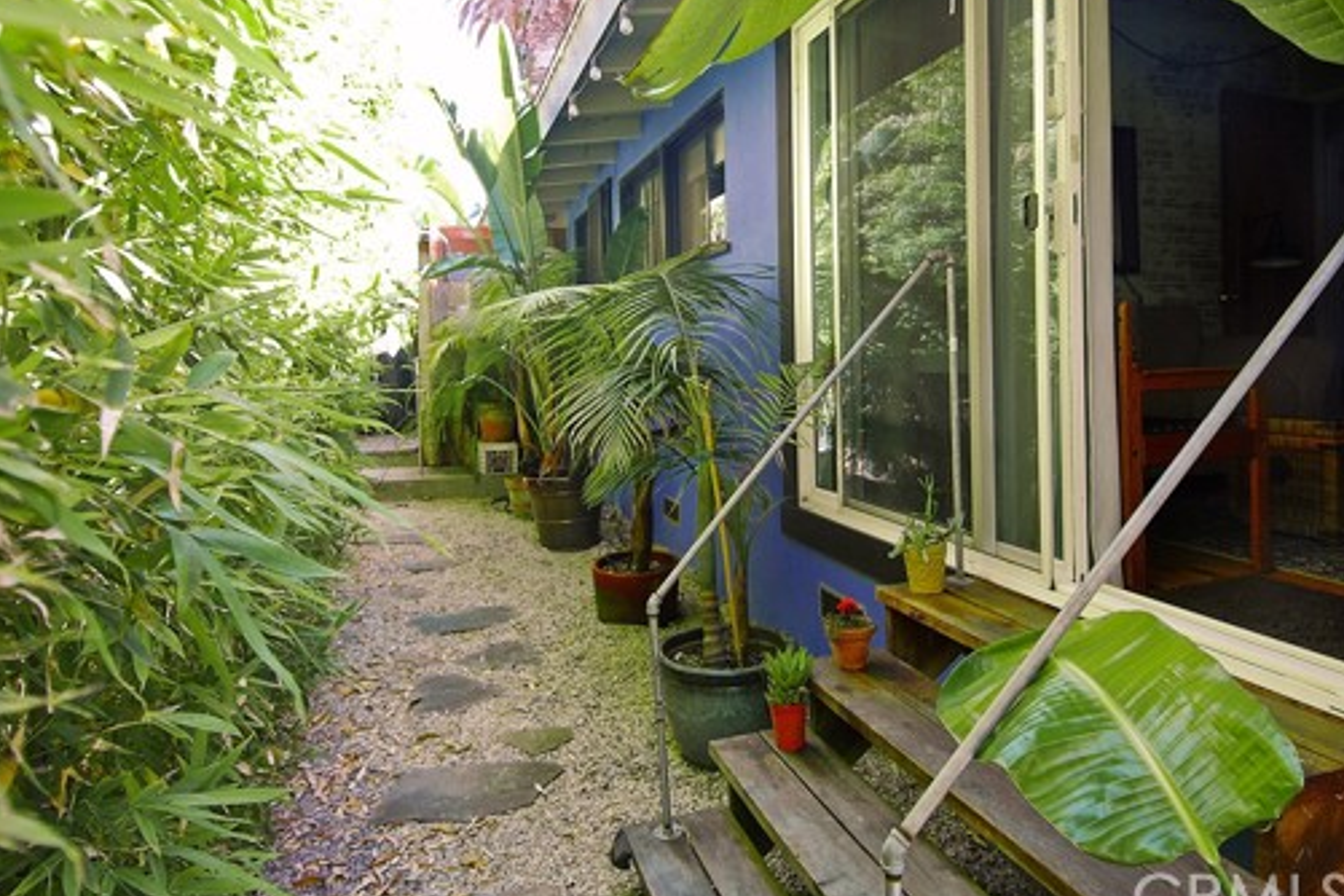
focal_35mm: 23
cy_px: 362
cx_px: 703
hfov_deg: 76.1
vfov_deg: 54.7
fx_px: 859
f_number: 4.5
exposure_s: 1/80
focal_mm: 12
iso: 200
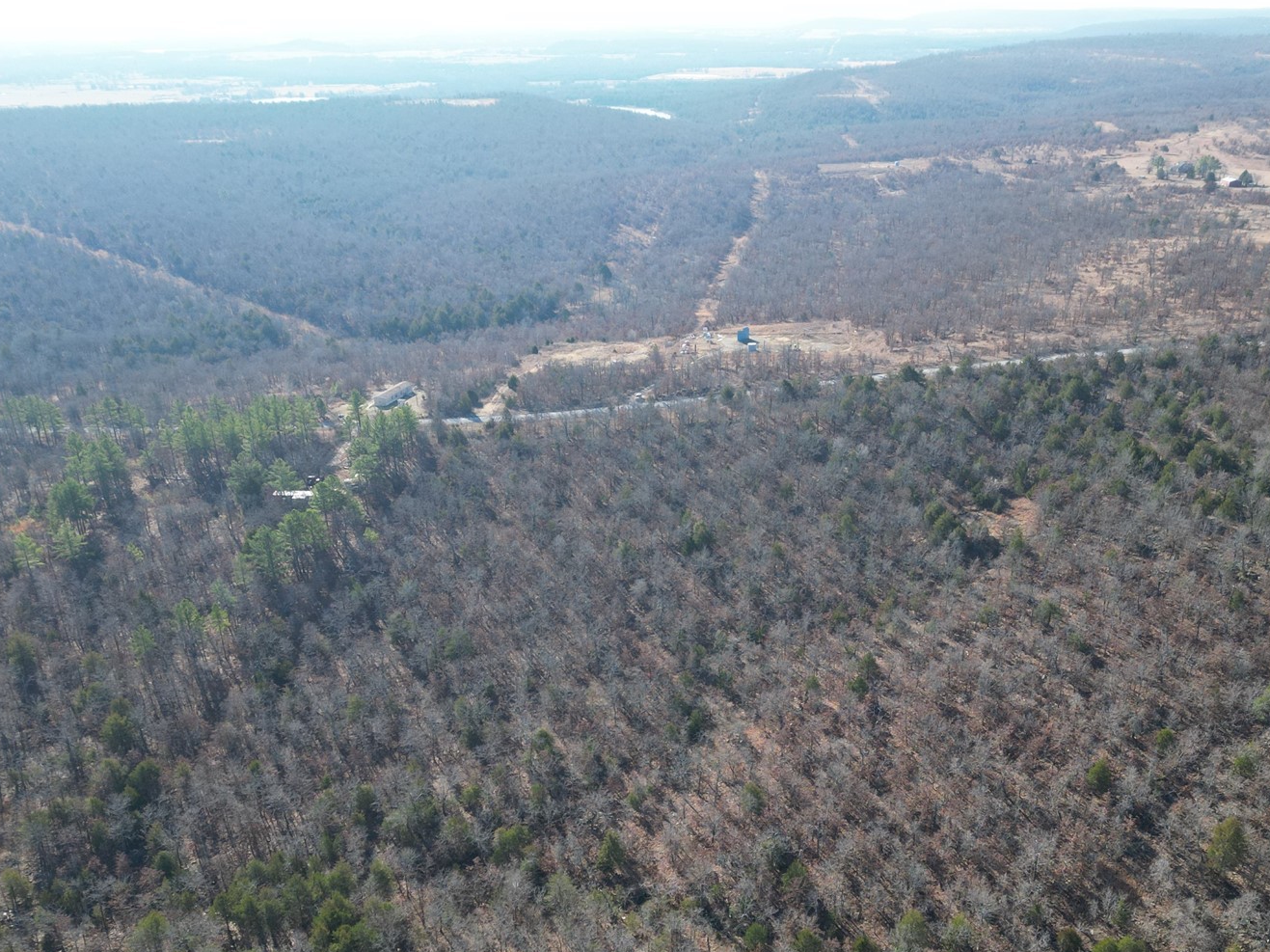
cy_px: 685
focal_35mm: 35
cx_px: 710
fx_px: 1284
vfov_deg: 39.8
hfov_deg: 52.5
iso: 140
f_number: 1.7
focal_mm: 6.72
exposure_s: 1/1000
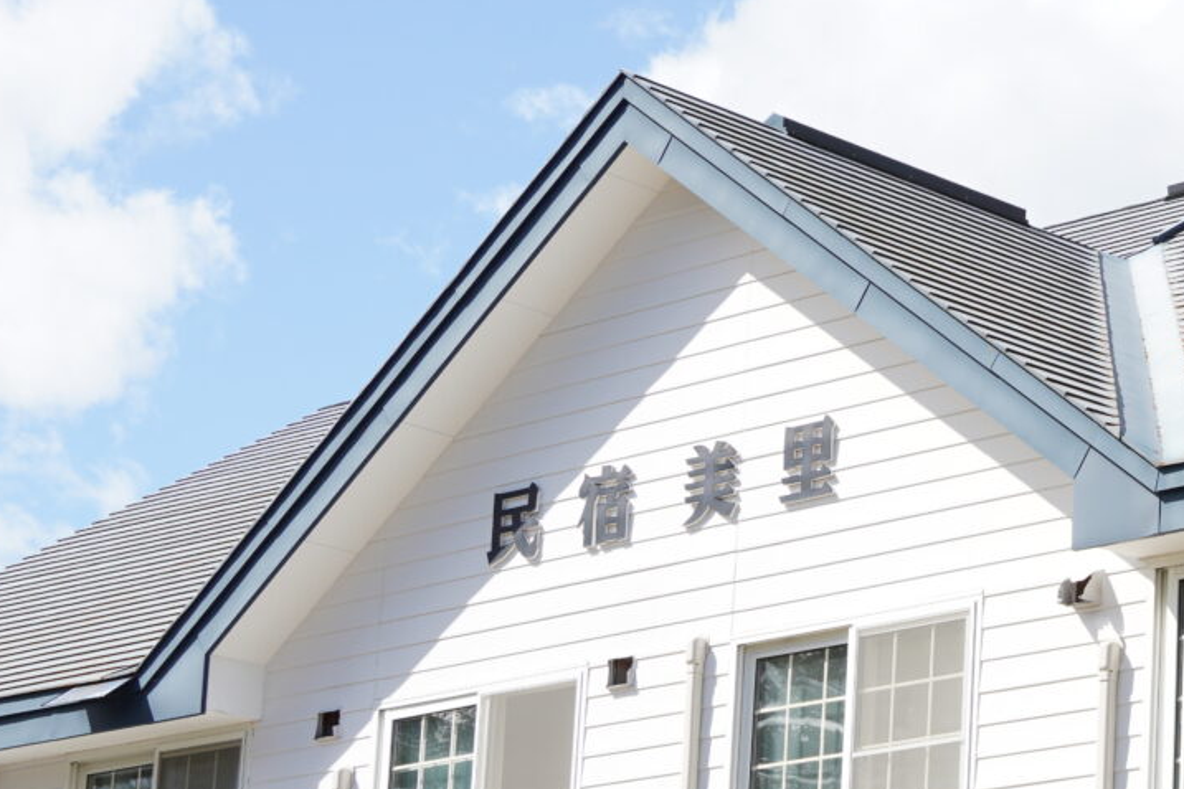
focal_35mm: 125
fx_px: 4111
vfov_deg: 10.9
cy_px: 770
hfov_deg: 15.8
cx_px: 1377
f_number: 8
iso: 100
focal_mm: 35
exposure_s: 1/160
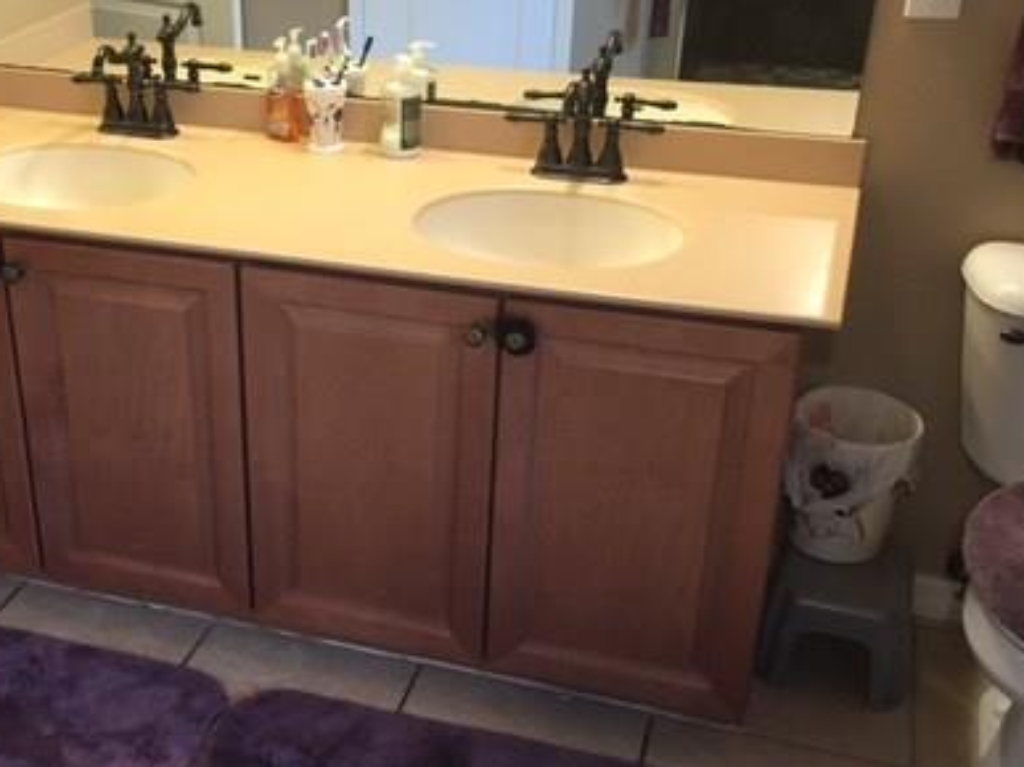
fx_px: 1419
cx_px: 302
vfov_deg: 30.2
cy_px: 418
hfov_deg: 39.0
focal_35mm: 48
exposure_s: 1/30
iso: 125
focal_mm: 4.15
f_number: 2.2
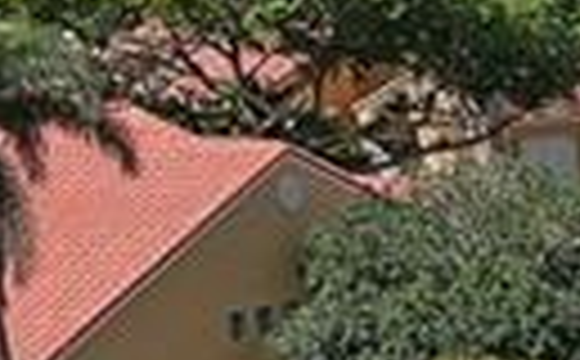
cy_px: 1120
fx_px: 3707
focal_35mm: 235
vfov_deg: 5.2
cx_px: 1821
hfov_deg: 7.7
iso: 100
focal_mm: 10.57
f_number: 2.8
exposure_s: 1/2000
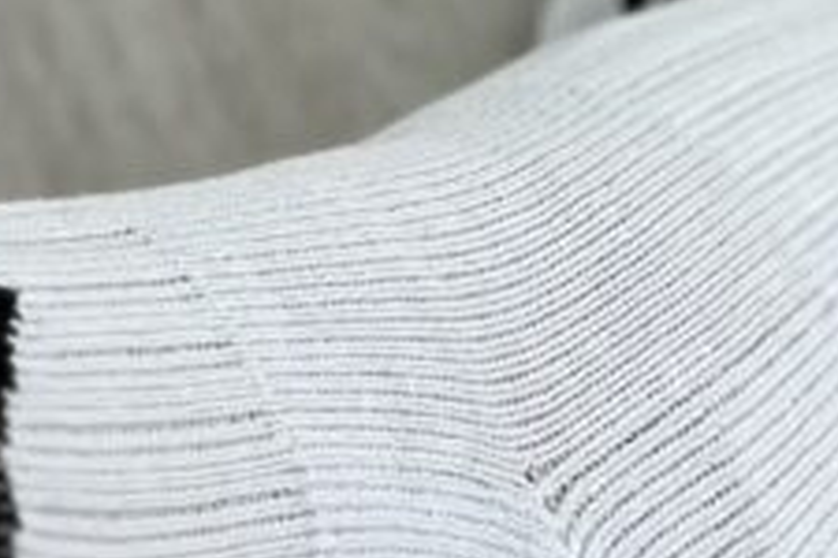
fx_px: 8472
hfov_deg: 5.6
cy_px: 755
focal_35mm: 364
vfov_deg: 3.8
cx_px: 901
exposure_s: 1/121
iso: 50
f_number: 2.8
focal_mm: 9
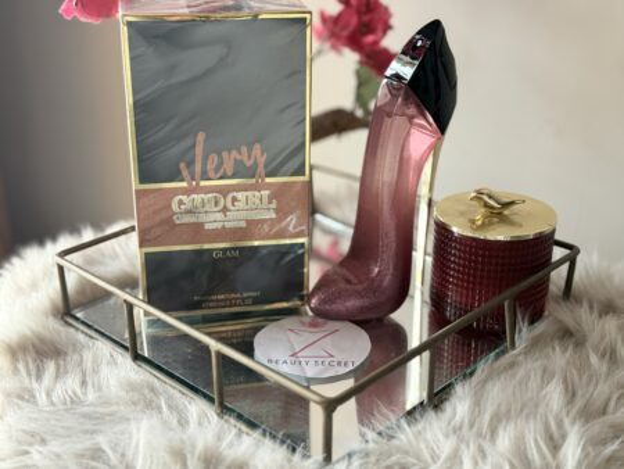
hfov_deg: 39.6
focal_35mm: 48
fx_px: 866
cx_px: 312
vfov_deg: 30.3
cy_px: 234
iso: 160
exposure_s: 1/154
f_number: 1.78
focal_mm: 6.76
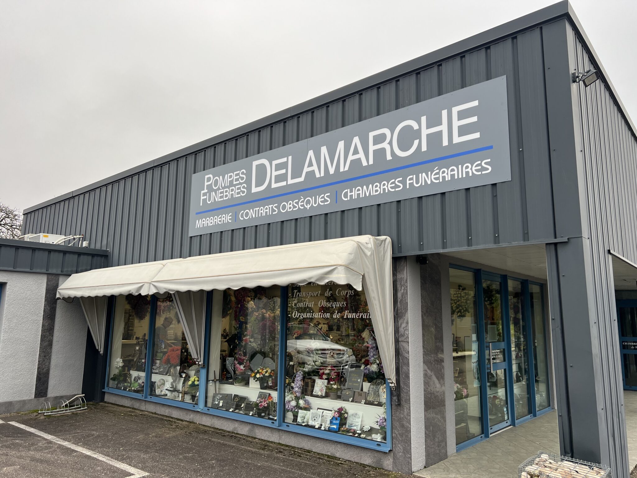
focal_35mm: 26
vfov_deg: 53.1
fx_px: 478
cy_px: 239
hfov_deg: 67.3
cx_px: 318
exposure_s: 1/309
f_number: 1.5
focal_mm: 5.7
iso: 50
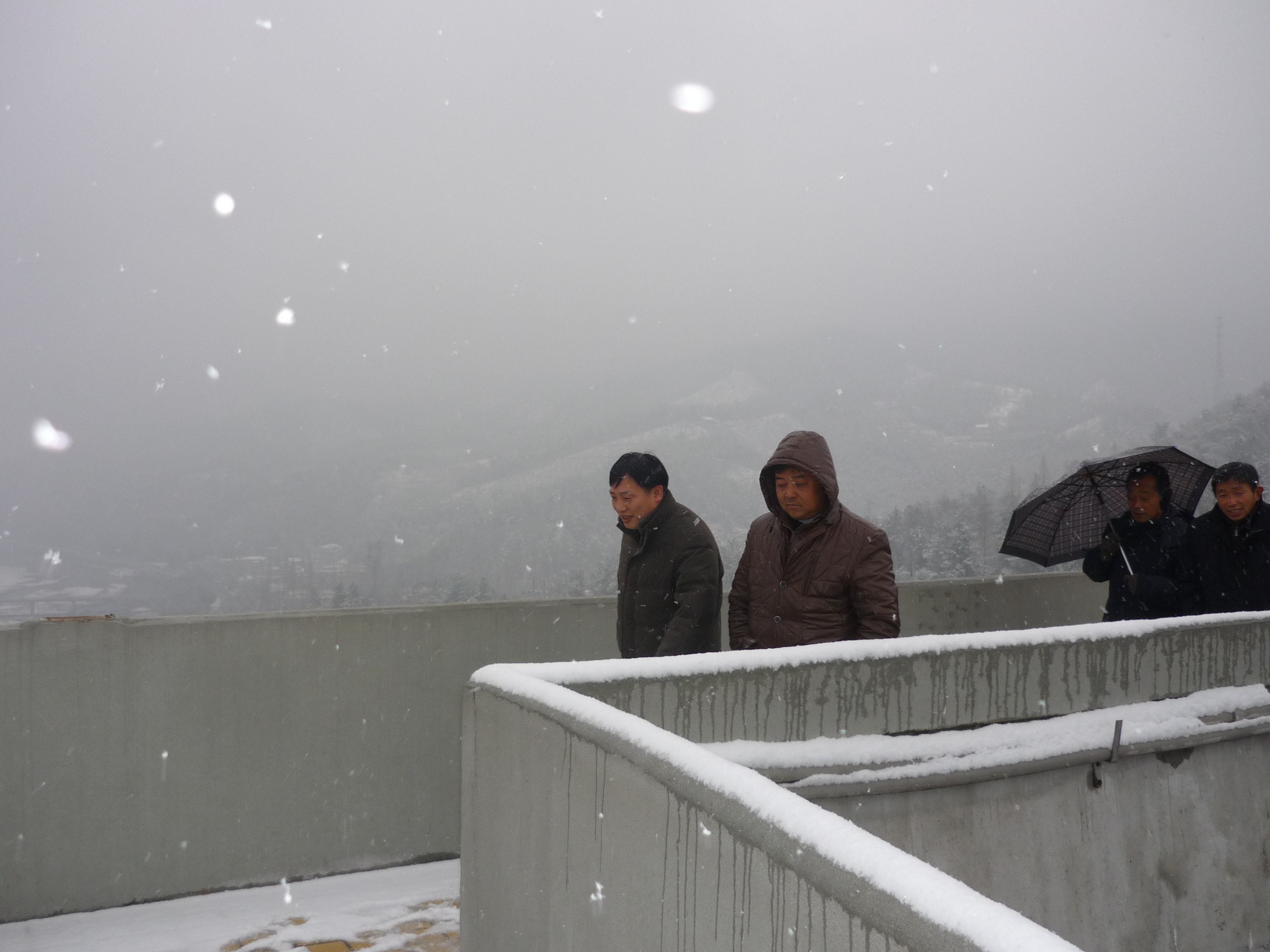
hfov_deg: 54.0
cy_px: 480
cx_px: 621
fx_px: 1247
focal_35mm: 34
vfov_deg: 41.8
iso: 100
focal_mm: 5.5
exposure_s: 1/250
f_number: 2.8
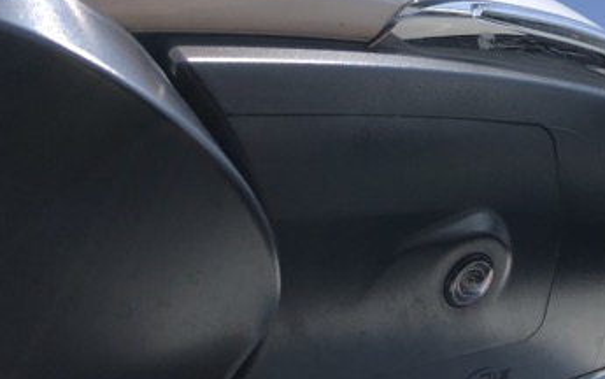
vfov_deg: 23.3
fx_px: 907
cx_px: 449
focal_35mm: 55
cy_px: 297
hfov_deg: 36.1
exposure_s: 1/1779
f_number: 1.8
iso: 20
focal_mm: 3.99
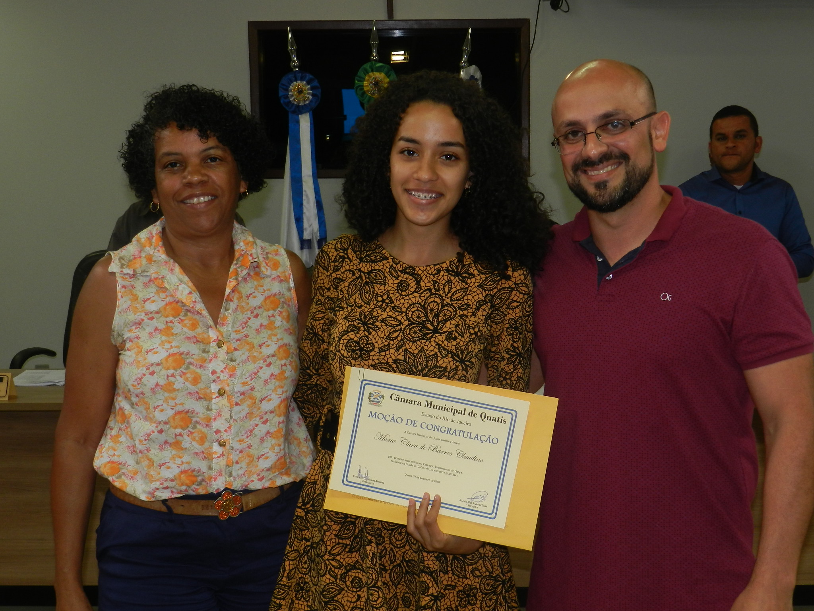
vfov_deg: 31.5
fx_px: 1082
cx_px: 407
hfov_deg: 41.2
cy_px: 306
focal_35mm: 46
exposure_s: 1/30
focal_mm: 8.1
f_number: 4.2
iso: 200
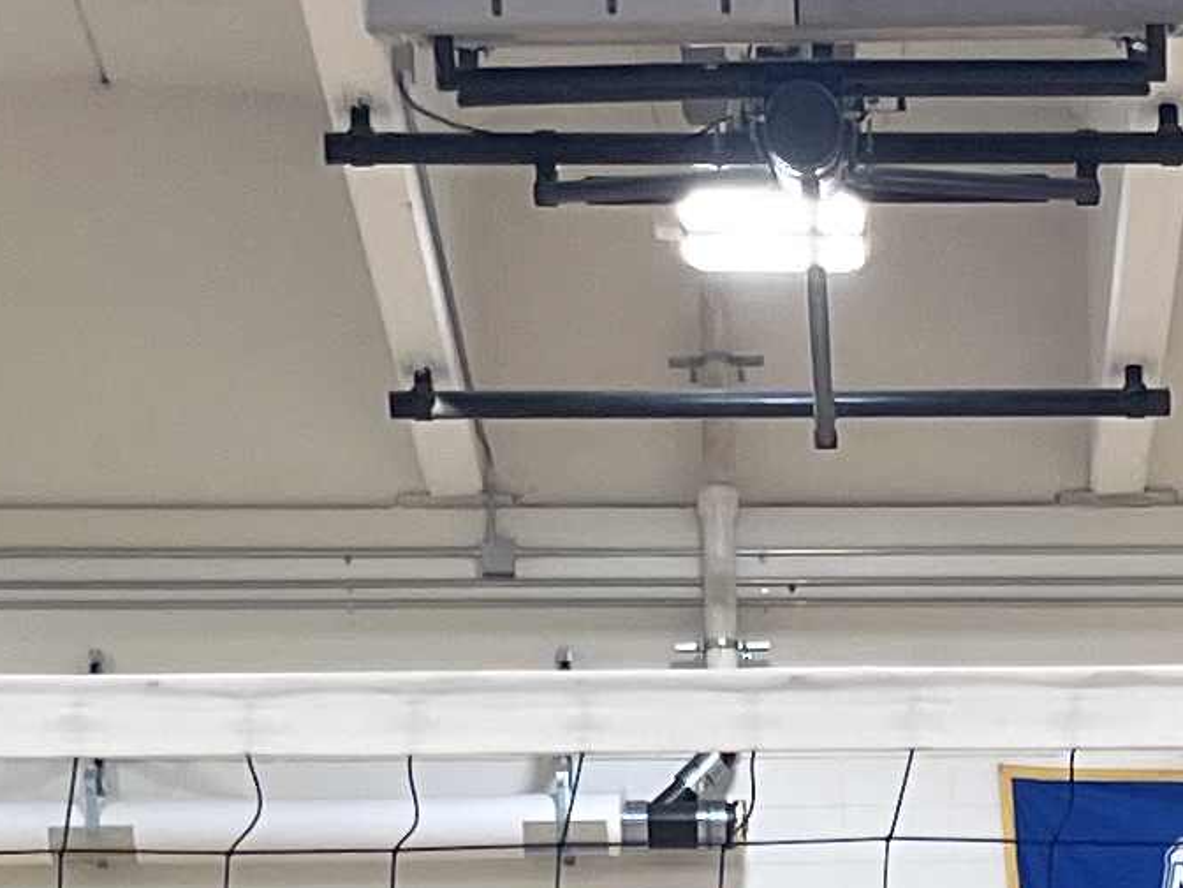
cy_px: 2562
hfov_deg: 12.5
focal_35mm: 156
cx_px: 1130
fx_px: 5331
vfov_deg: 8.2
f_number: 1.6
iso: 125
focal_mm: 5.1
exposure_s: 1/120
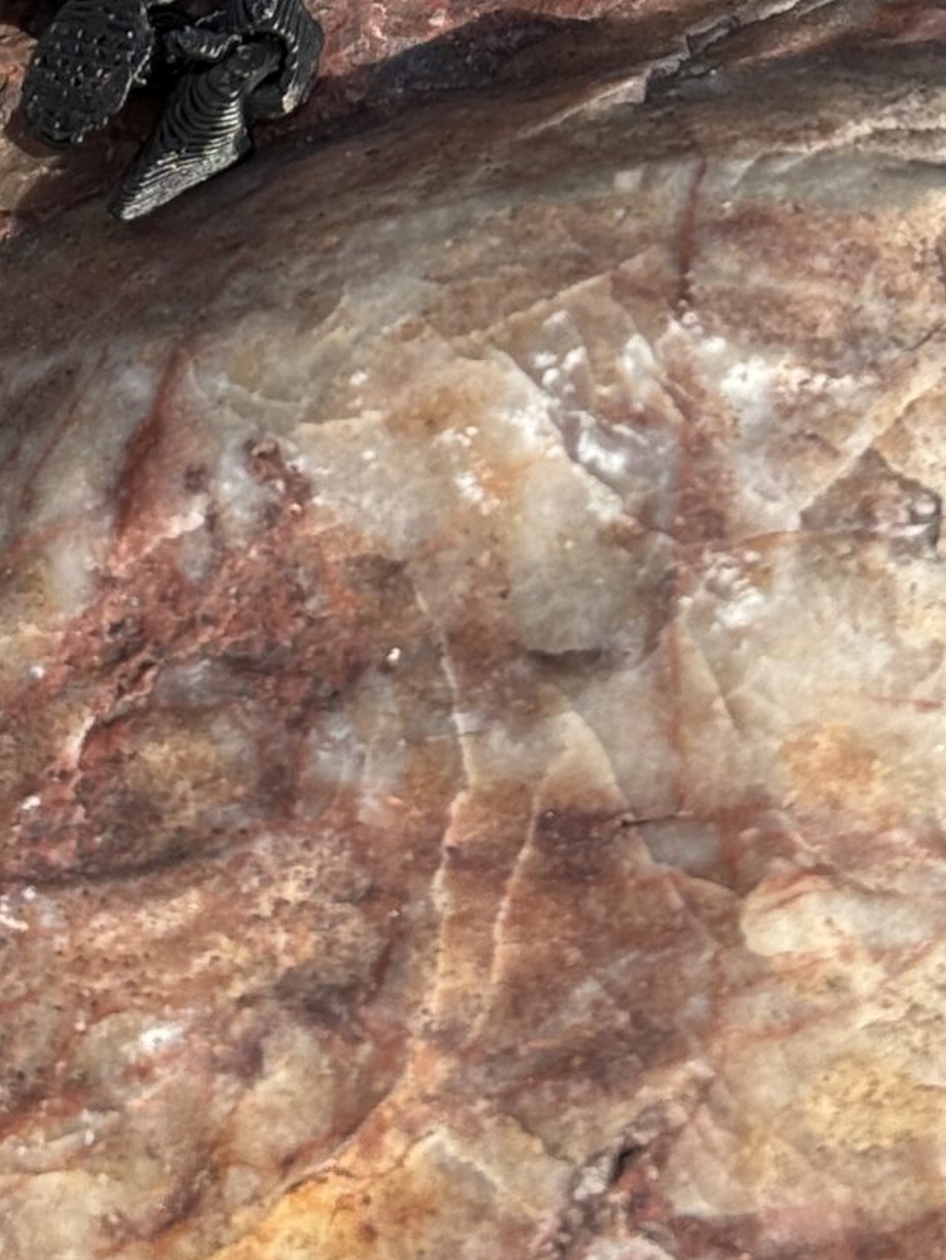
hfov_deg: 10.0
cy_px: -571
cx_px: 366
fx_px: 5390
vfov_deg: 12.7
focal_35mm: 148
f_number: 1.78
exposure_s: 1/2146
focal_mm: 6.76
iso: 64
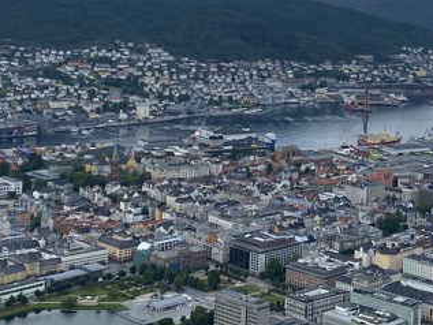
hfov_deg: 22.9
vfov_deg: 17.1
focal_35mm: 84
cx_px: 361
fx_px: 1051
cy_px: -12
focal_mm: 4.25
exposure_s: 1/2222
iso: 32
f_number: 1.8
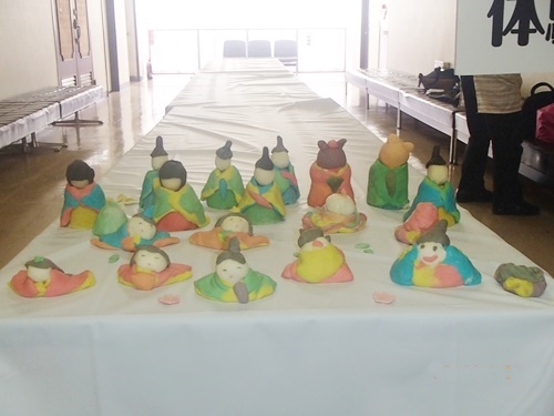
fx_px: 640
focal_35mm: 40
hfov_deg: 46.8
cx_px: 277
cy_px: 208
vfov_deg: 36.0
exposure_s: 1/40
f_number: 4.7
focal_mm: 7.28
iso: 400
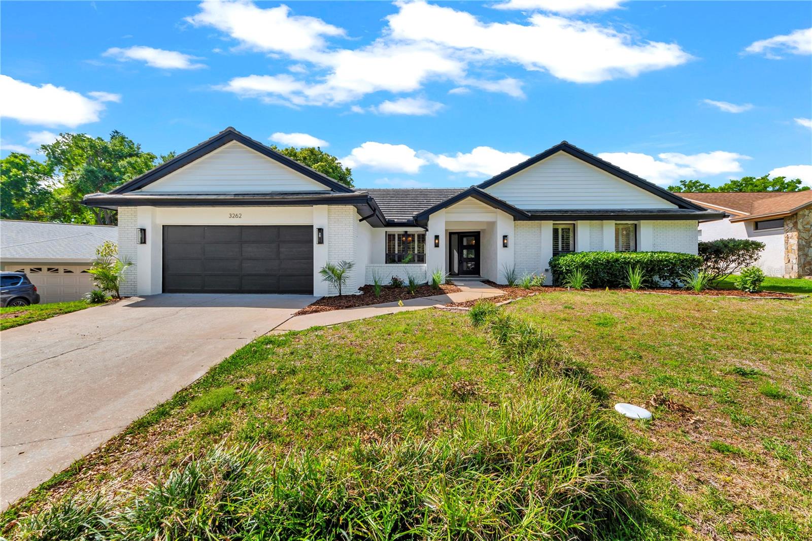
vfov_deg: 83.2
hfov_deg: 106.3
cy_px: 270
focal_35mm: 14
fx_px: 304
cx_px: 406
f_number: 10
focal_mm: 9
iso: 100
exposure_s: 1/200
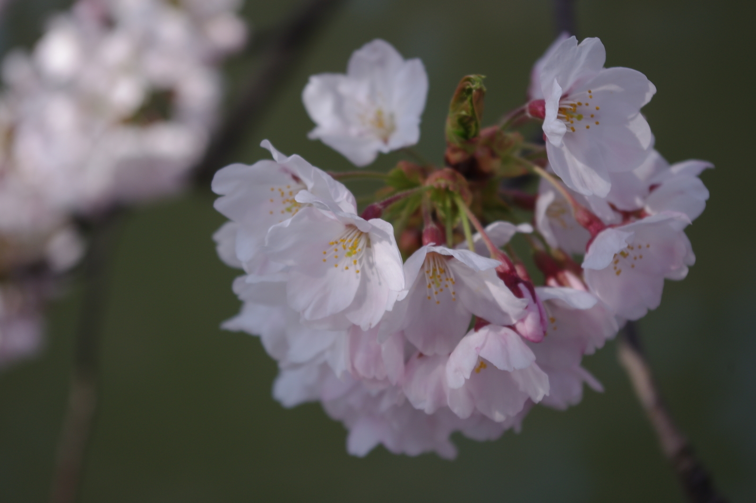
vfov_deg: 16.6
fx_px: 1720
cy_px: 252
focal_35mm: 82
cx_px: 378
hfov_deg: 24.8
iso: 200
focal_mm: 55
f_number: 7.1
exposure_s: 1/500
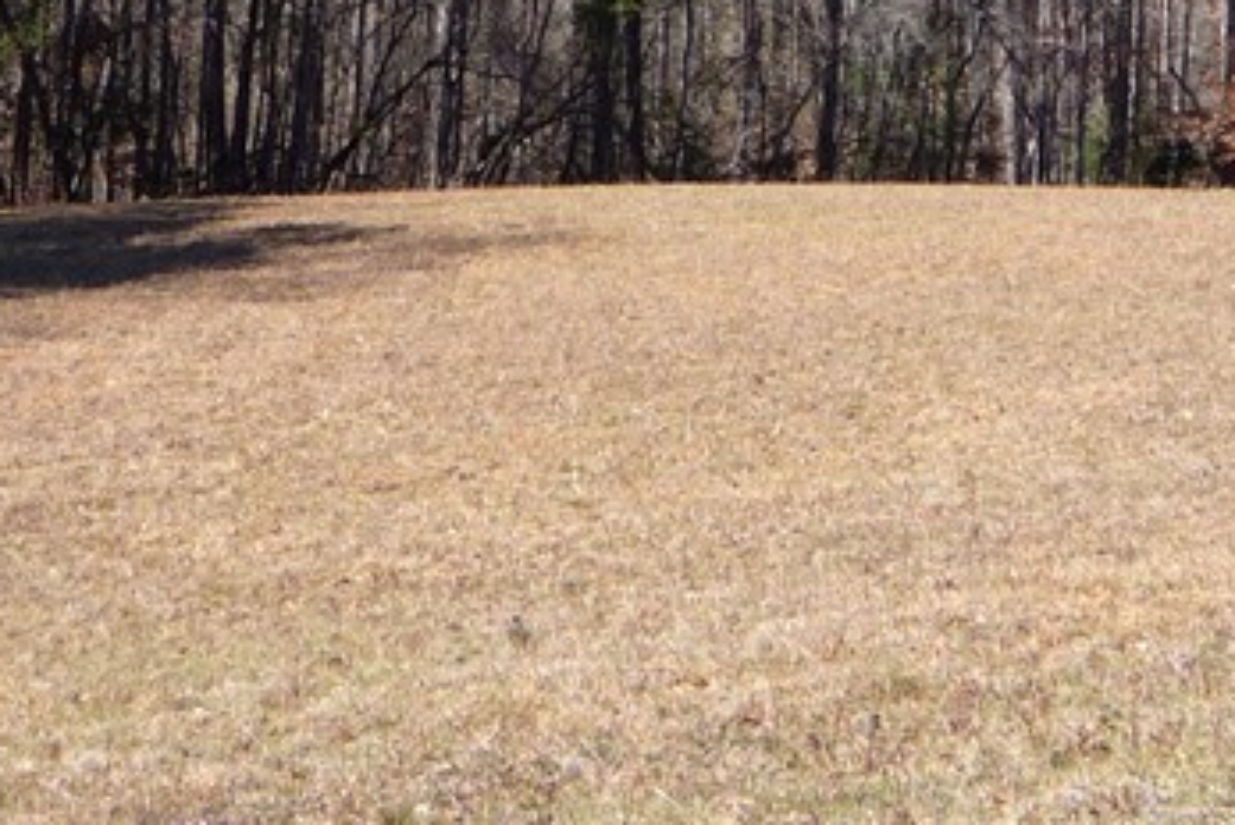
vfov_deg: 14.8
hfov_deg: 22.0
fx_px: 3159
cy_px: 121
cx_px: 865
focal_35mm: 92
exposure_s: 1/400
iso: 100
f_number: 4
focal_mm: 5.2
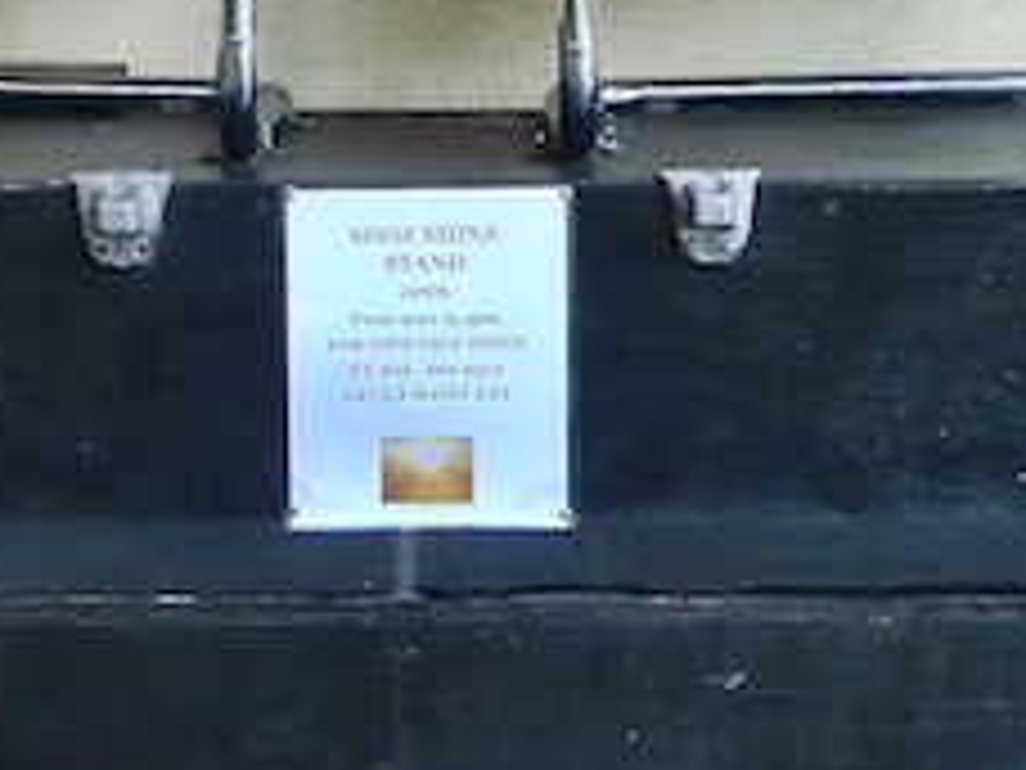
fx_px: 3468
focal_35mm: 117
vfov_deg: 12.7
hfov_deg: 16.8
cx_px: 364
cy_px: 320
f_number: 2.8
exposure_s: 1/50
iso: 250
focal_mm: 7.9
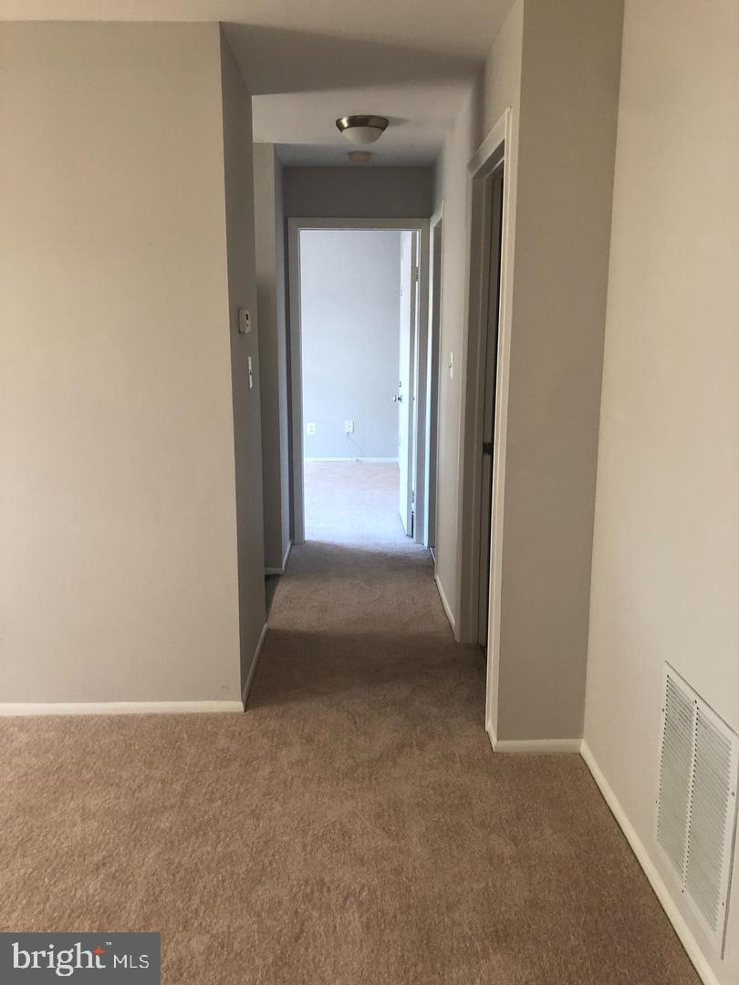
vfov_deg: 63.4
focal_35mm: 28
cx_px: 370
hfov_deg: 49.7
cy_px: 492
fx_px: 797
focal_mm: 3.99
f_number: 1.8
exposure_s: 1/17
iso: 40
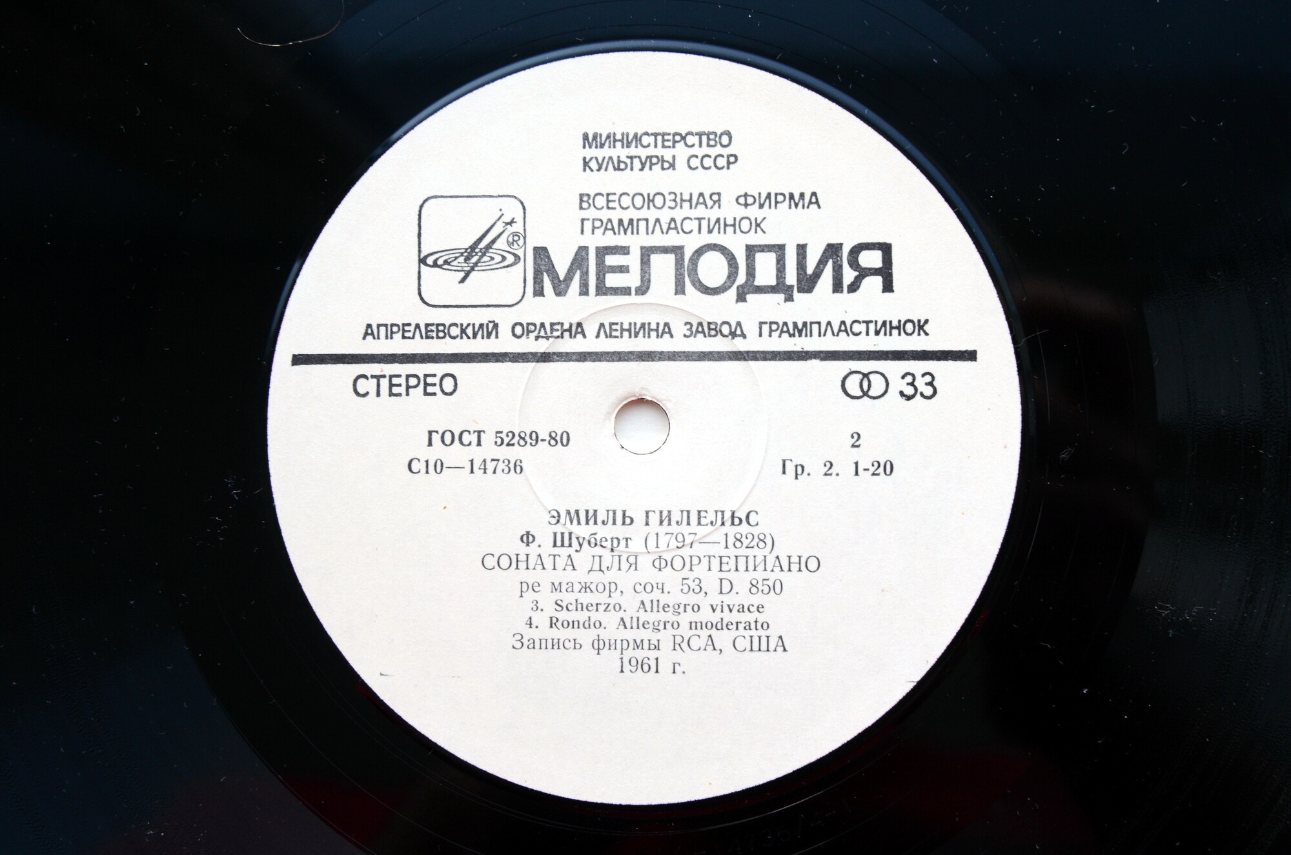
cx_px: 646
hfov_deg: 37.9
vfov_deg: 25.6
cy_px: 428
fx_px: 1879
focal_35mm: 52
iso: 500
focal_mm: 35
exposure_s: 1/50
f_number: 7.1
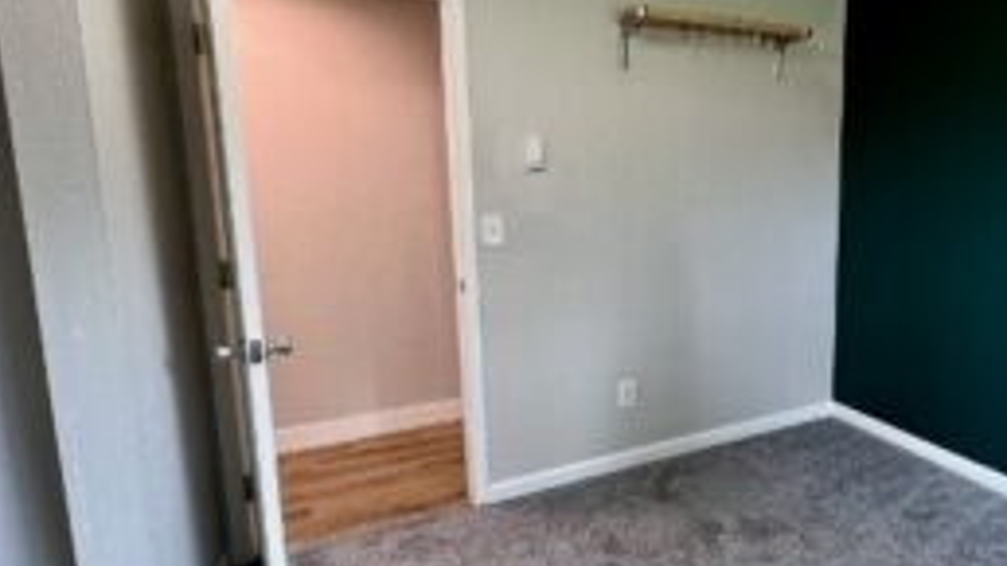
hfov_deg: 78.3
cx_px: 679
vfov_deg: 51.4
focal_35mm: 22
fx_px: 587
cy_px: 265
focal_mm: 1.57
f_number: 1.8
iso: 125
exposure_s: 1/60
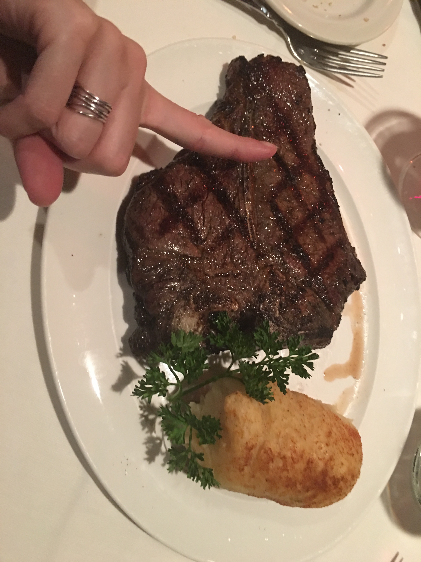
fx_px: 470
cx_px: 210
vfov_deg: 61.7
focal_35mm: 29
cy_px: 281
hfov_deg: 48.2
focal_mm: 4.15
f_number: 2.2
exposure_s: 1/4
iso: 125
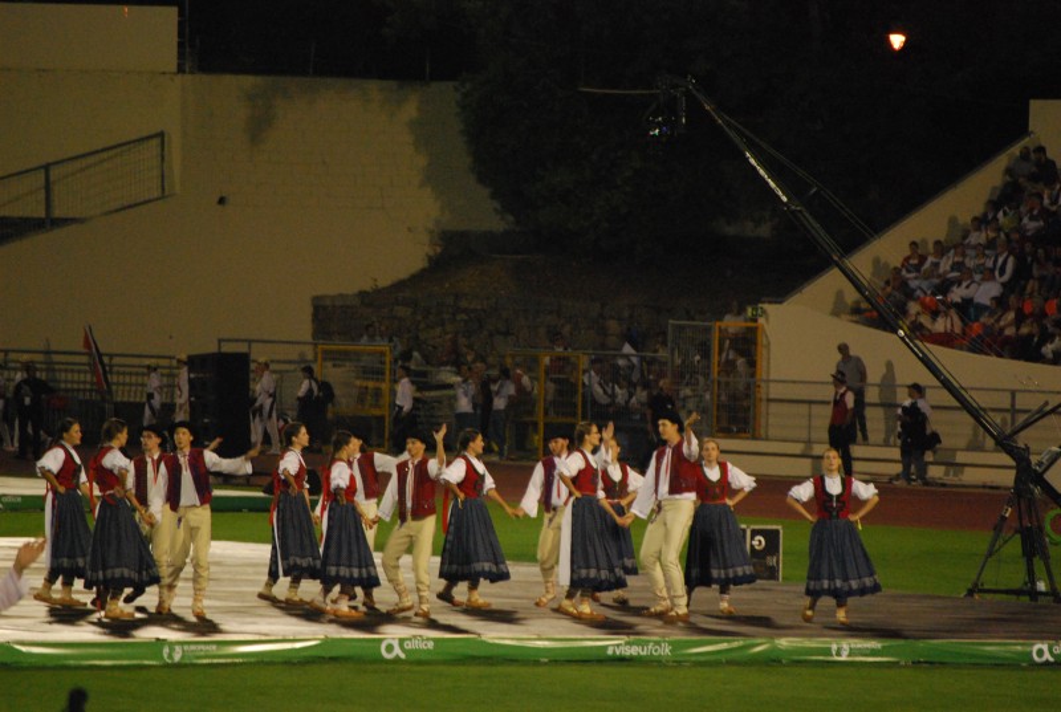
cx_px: 530
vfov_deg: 4.6
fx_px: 8860
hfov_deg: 6.9
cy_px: 356
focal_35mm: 300
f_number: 5.6
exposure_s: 1/60
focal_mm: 200
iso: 1600
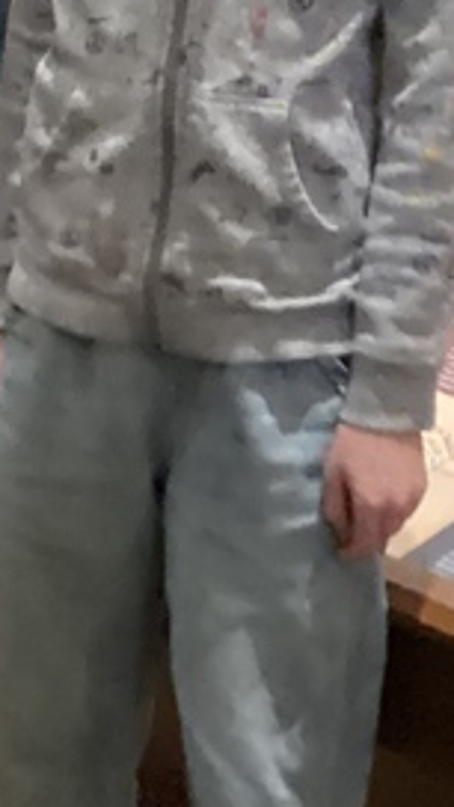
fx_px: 2718
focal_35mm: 127
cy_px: -136
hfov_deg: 9.5
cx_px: -36
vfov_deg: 16.3
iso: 640
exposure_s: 1/15
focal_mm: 3.3
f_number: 2.4
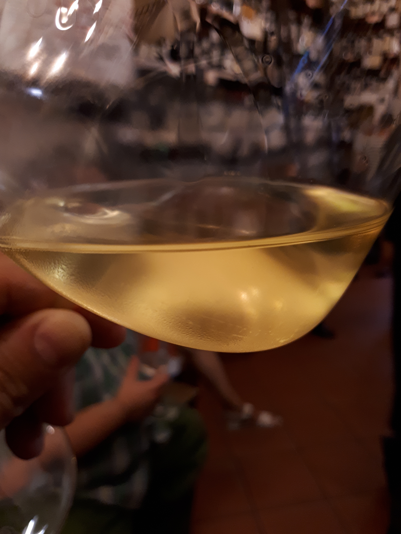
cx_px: 200
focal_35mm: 27
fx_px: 417
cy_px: 267
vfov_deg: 65.3
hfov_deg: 51.4
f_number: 1.9
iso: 250
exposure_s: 1/17
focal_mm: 3.6
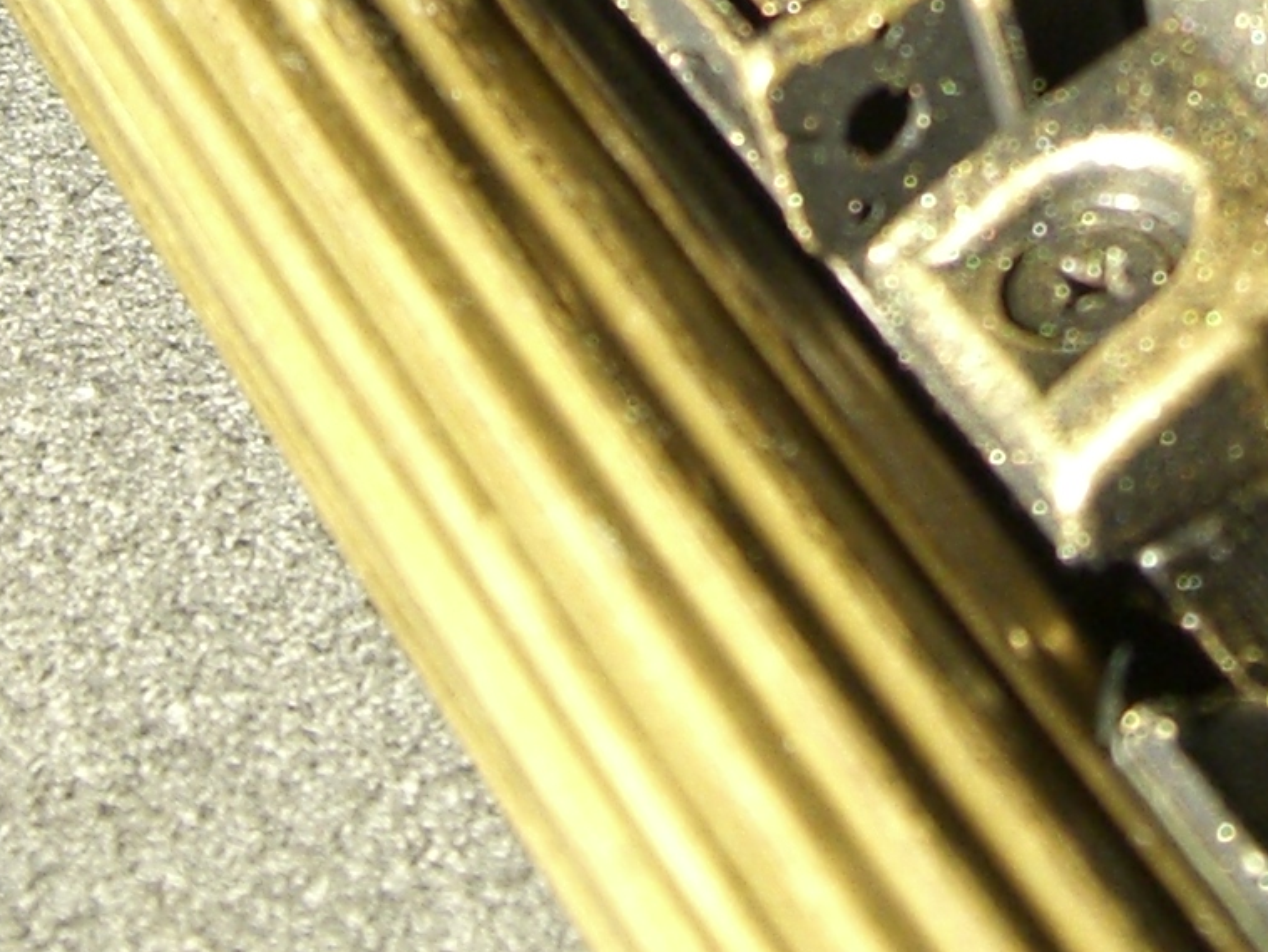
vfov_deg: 9.4
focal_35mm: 154
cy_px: -485
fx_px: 5643
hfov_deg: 12.8
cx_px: 972
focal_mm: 7.9
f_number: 2.8
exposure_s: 1/250
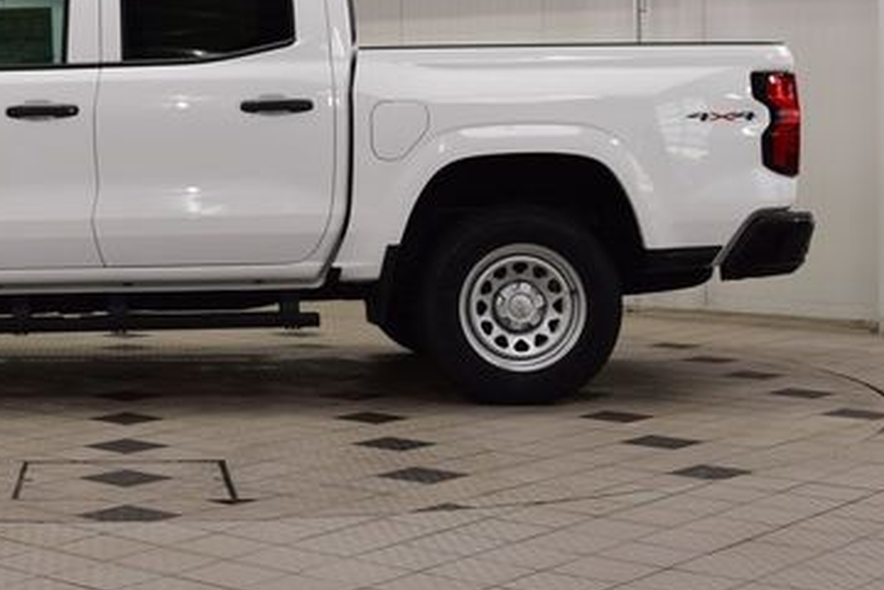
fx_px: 1964
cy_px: 178
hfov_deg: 24.8
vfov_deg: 17.0
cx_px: 123
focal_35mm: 80
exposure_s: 1/30
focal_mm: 30
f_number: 7.1
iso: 400
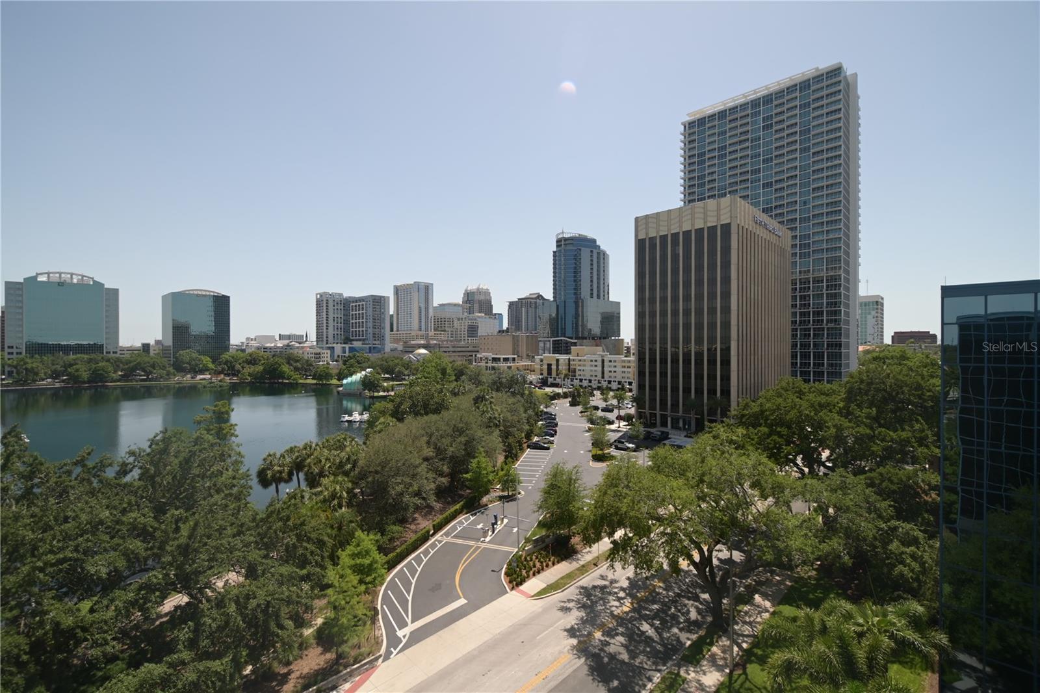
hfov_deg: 100.4
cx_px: 520
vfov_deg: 77.3
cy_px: 346
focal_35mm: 15
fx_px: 433
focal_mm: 10
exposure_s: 1/500
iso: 200
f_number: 3.5
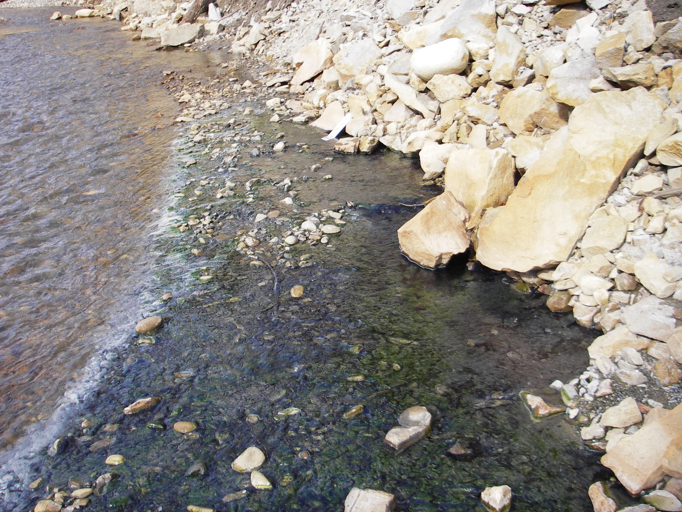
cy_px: 256
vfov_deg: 37.7
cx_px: 341
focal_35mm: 38
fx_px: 749
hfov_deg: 49.0
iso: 50
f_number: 3.3
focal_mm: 6.3
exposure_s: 1/125
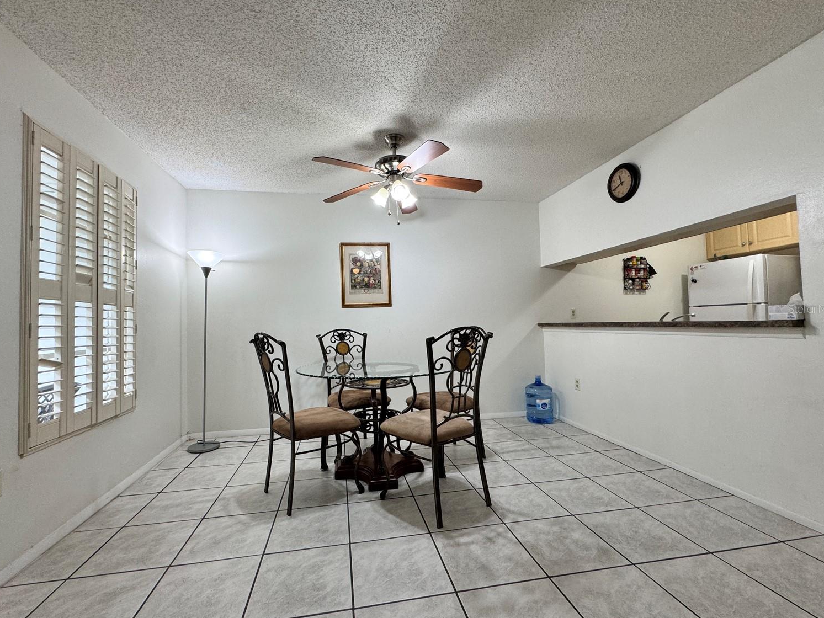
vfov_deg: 81.8
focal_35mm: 15
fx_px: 357
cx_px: 398
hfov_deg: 98.1
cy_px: 308
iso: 160
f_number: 2.2
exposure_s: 1/120
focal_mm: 2.22
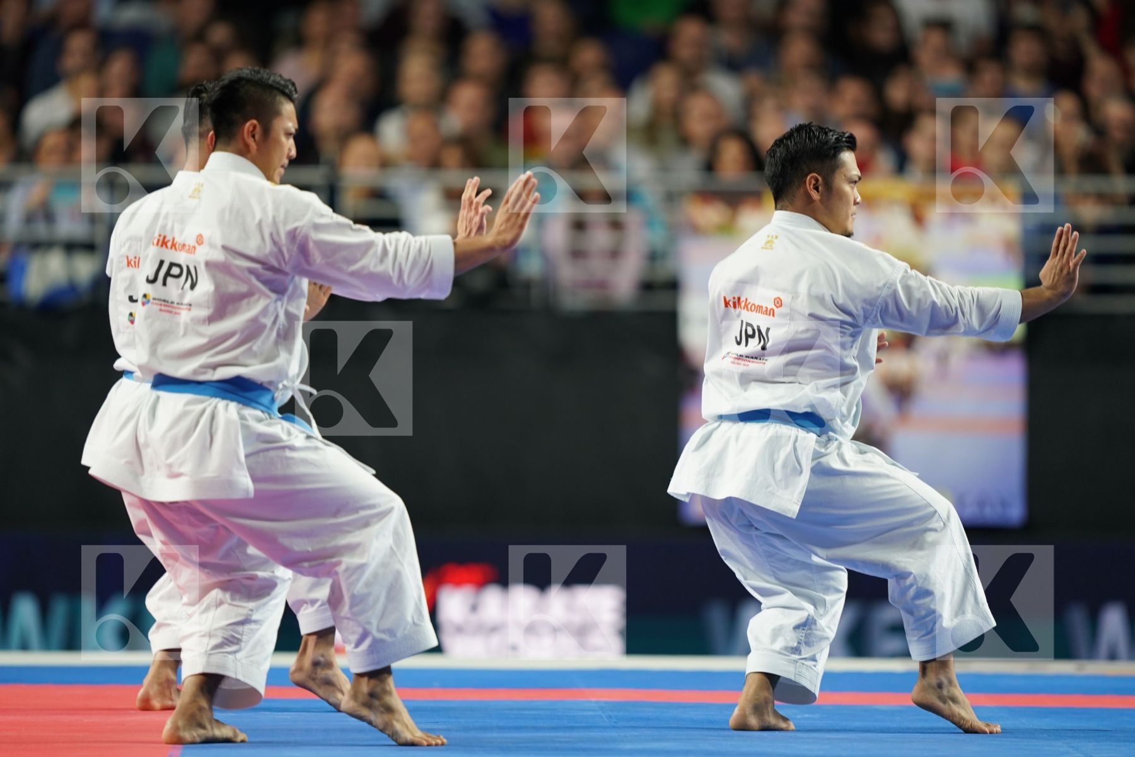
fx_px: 12610
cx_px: 568
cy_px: 378
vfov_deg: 3.4
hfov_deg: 5.2
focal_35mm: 400
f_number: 2.8
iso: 800
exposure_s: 1/320
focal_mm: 400
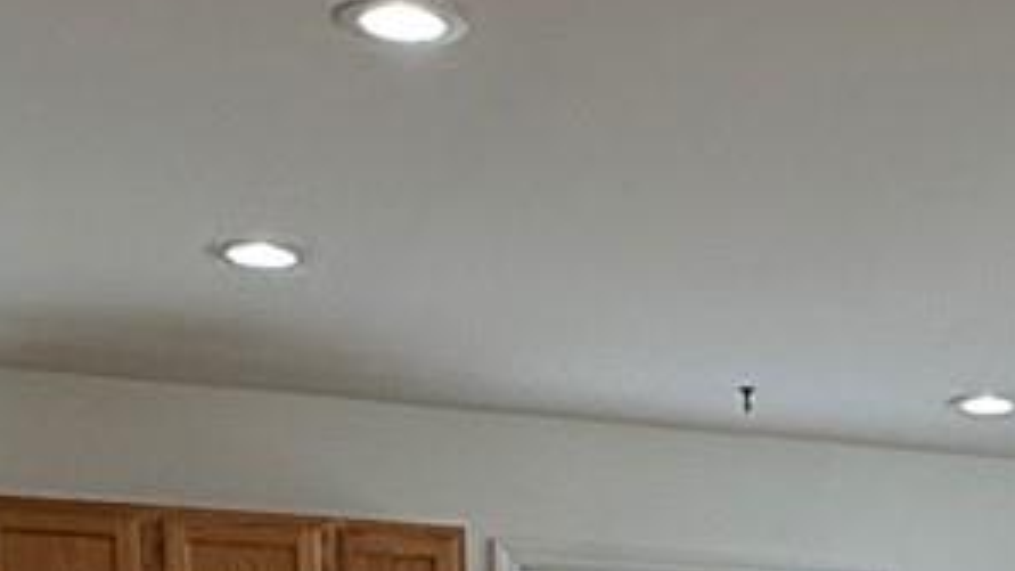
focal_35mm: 105
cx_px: 1497
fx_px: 2826
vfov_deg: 10.5
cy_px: 1166
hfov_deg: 18.2
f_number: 2.2
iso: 64
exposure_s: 1/120
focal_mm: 2.22
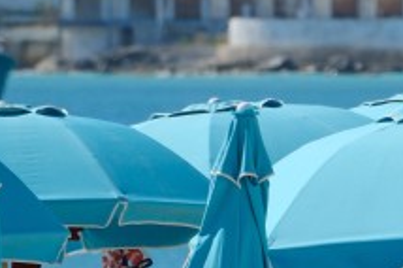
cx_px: 599
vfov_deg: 0.9
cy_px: 83
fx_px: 17571
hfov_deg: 1.3
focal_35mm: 1572
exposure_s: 1/1100
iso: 400
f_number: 8
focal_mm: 248.9
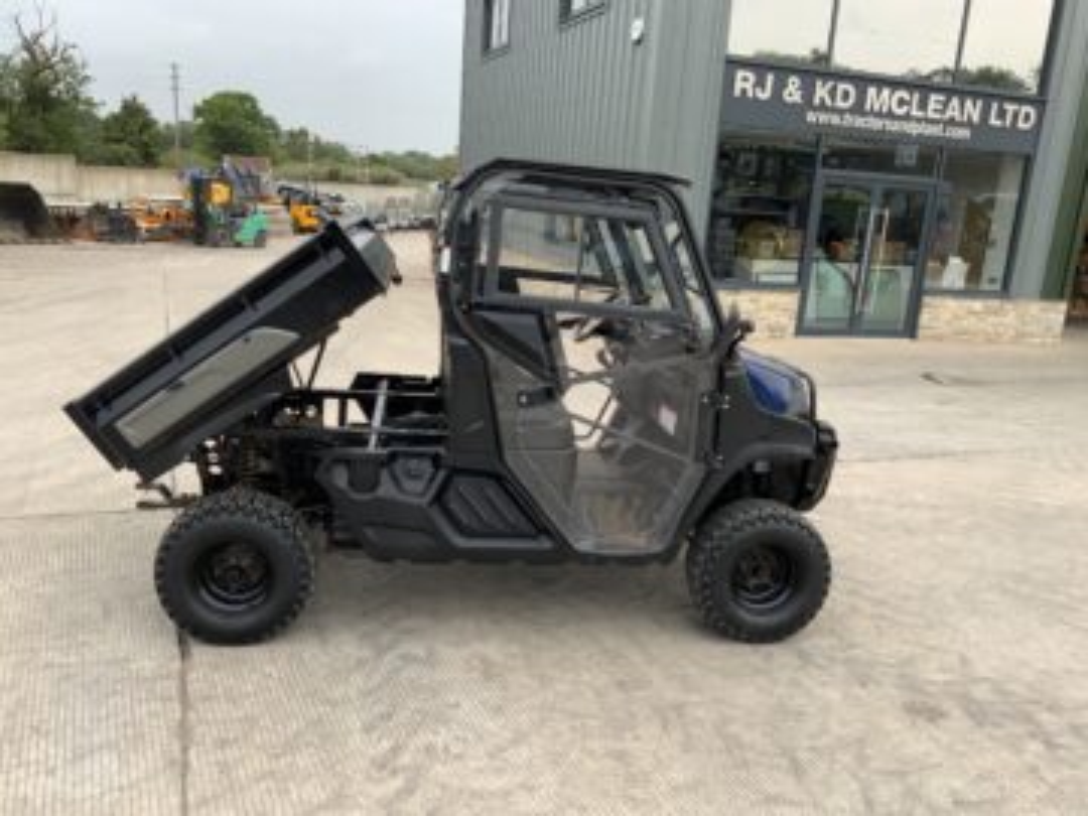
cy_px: 408
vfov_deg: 48.2
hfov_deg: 61.7
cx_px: 544
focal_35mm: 29
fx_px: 911
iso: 16
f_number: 1.8
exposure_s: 1/299
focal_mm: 3
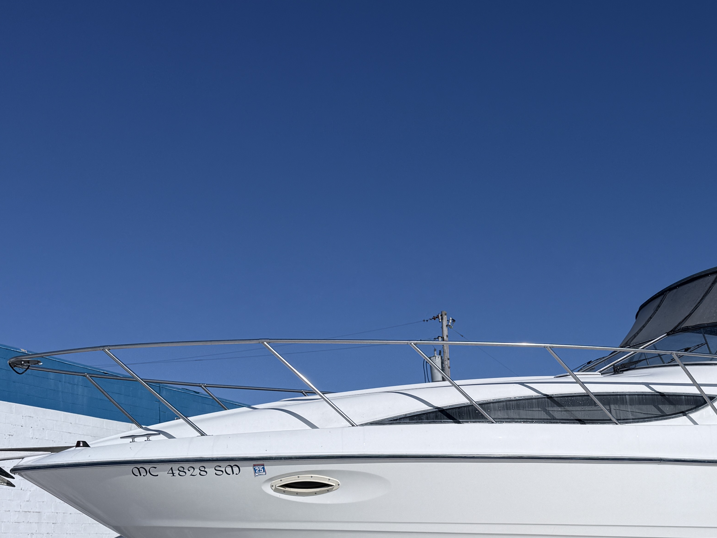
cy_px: 456
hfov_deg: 41.6
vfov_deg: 31.7
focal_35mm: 44
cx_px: 545
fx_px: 911
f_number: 1.78
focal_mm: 6.76
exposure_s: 1/17544
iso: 64
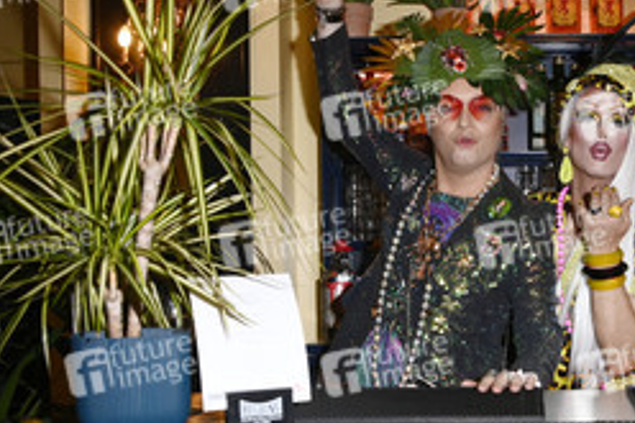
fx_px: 899
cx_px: 575
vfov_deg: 26.2
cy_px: 303
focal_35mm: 51
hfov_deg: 36.4
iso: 2000
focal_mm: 28
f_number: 5.6
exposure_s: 1/125
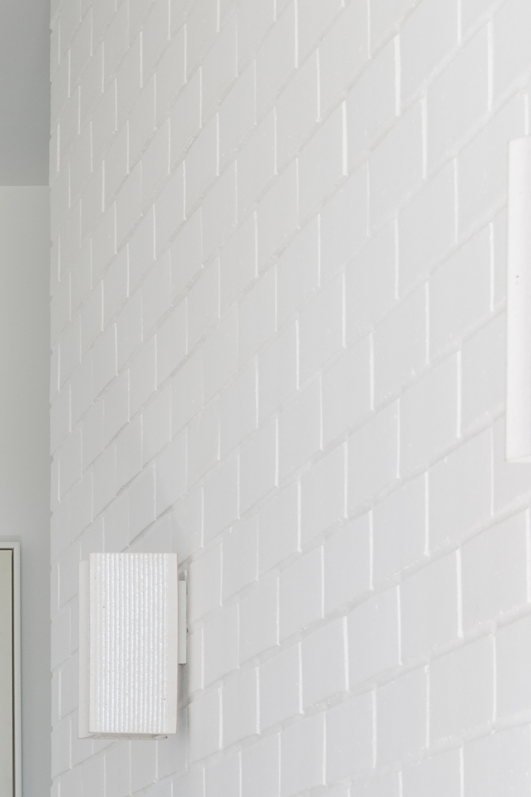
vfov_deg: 11.4
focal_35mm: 176
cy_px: 991
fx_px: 3895
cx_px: -477
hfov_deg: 7.5
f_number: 13
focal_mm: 38
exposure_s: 1/3
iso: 100
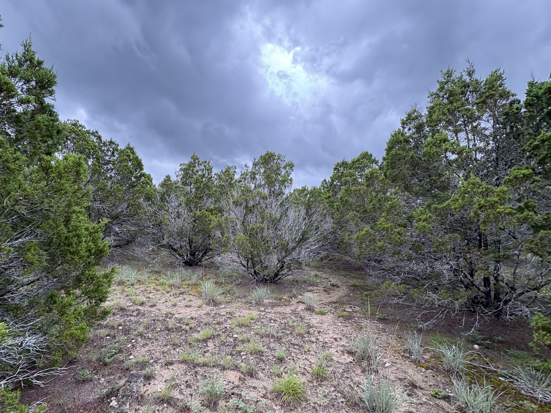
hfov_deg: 94.0
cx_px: 239
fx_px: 255
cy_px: 235
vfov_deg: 77.7
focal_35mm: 16
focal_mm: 2.22
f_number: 2.2
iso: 40
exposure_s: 1/244
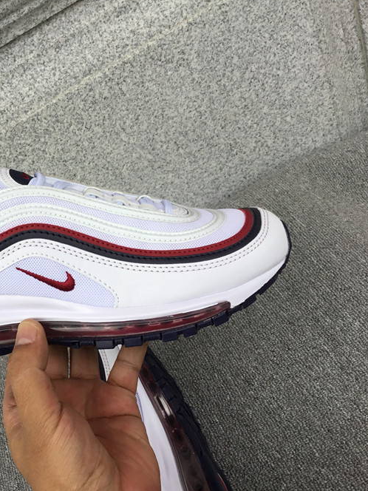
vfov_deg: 44.8
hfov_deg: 33.5
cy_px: 245
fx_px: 595
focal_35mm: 42
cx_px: 84
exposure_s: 1/107
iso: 25
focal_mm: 3.3
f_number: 2.4
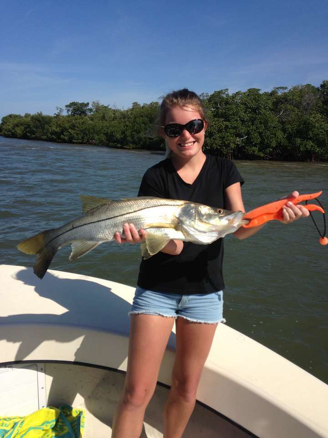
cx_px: 164
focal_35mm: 33
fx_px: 417
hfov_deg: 42.9
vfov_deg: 55.4
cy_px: 219
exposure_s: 1/2358
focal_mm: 4.12
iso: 50
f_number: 2.4
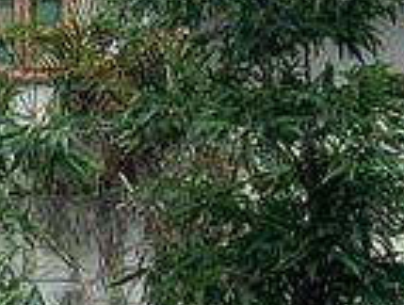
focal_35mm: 174
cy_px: -311
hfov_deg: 11.3
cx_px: 40
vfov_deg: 8.2
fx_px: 2036
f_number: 1.8
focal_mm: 4.25
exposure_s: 1/1282
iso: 25
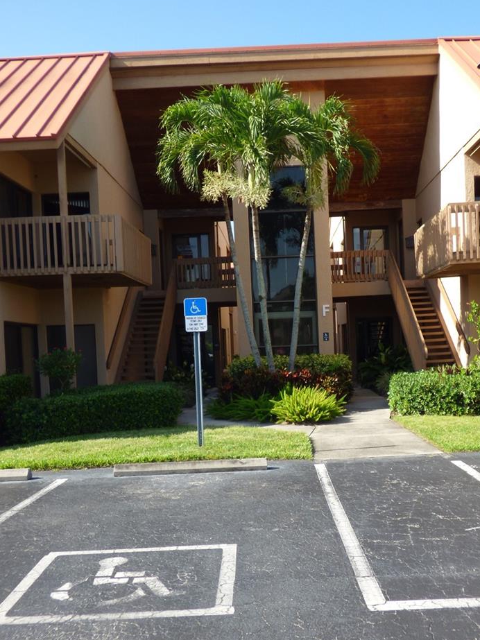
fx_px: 721
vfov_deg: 47.7
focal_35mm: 39
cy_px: 372
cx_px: 279
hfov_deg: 36.7
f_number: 3.3
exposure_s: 1/500
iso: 100
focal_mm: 5.29
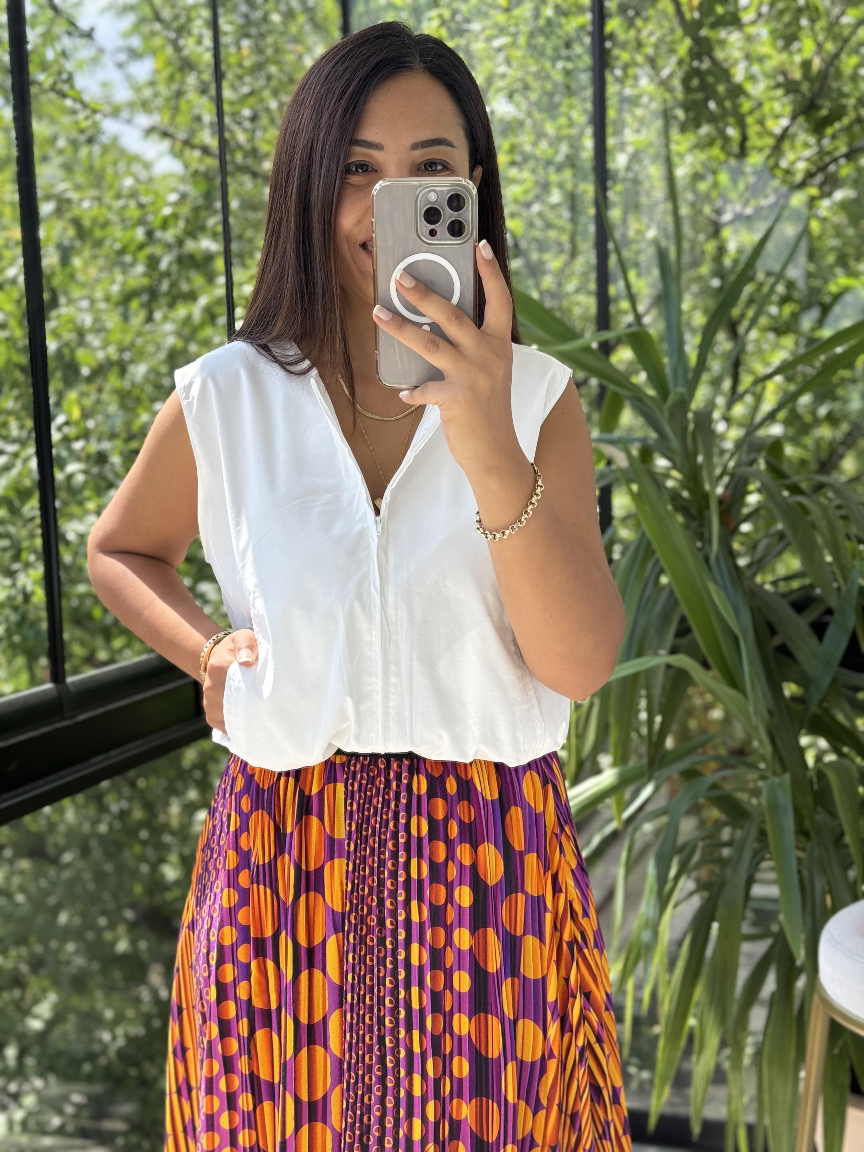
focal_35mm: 48
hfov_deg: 30.3
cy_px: 576
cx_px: 432
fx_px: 1597
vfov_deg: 39.7
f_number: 1.78
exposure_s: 1/285
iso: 64
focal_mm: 6.76
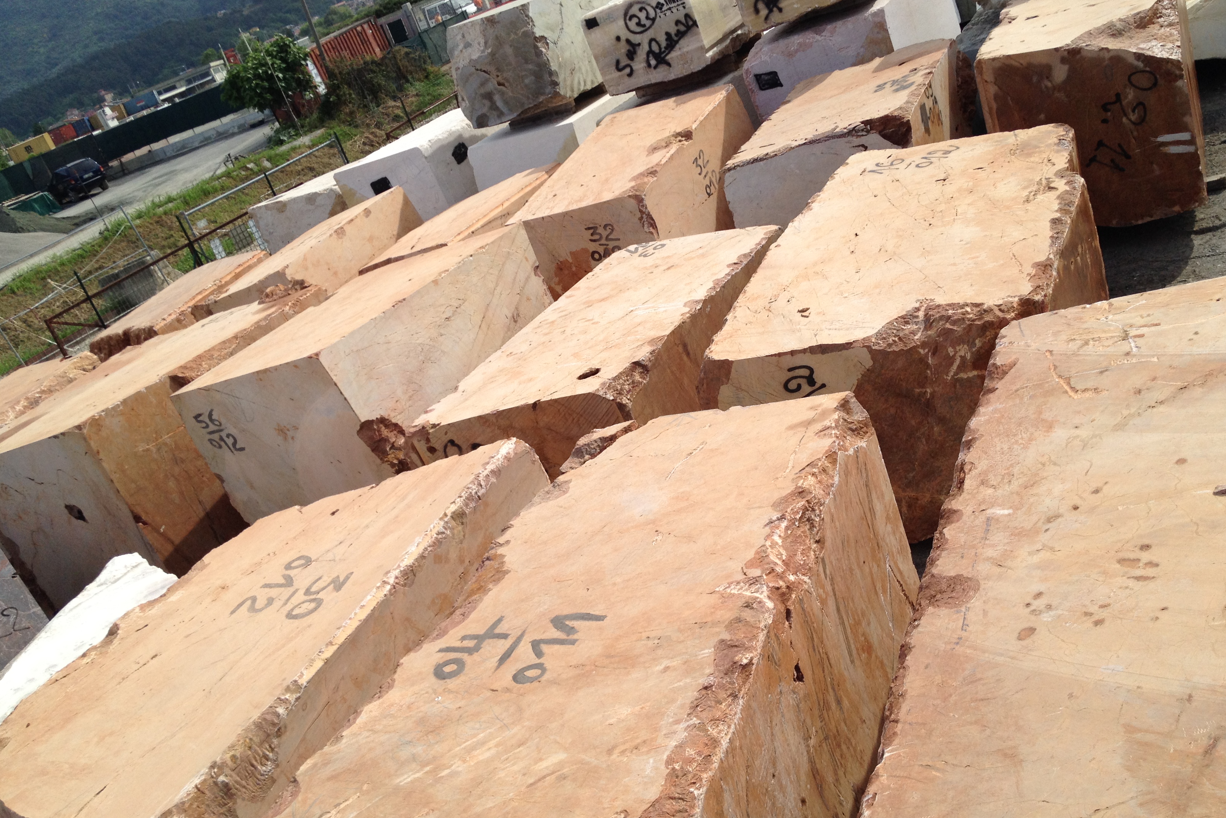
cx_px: 615
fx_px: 1260
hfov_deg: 51.9
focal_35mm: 37
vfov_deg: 35.9
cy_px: 395
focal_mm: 4.28
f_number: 2.4
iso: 64
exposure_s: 1/2123
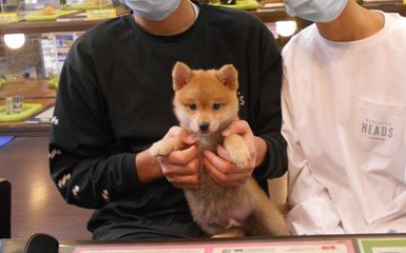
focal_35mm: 43
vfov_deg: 29.5
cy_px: 74
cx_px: 255
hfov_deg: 45.8
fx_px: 475
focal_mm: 4.6
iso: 360
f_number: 3.2
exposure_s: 1/30
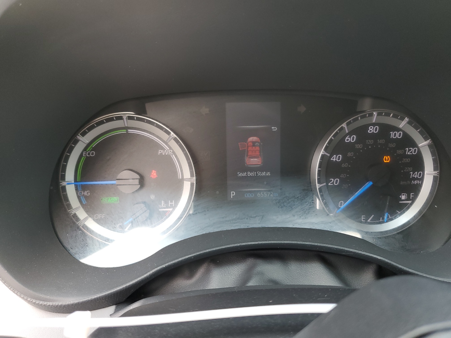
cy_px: 169
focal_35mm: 26
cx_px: 226
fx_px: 339
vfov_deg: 53.1
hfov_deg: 67.3
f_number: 1.5
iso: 59
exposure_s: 1/120
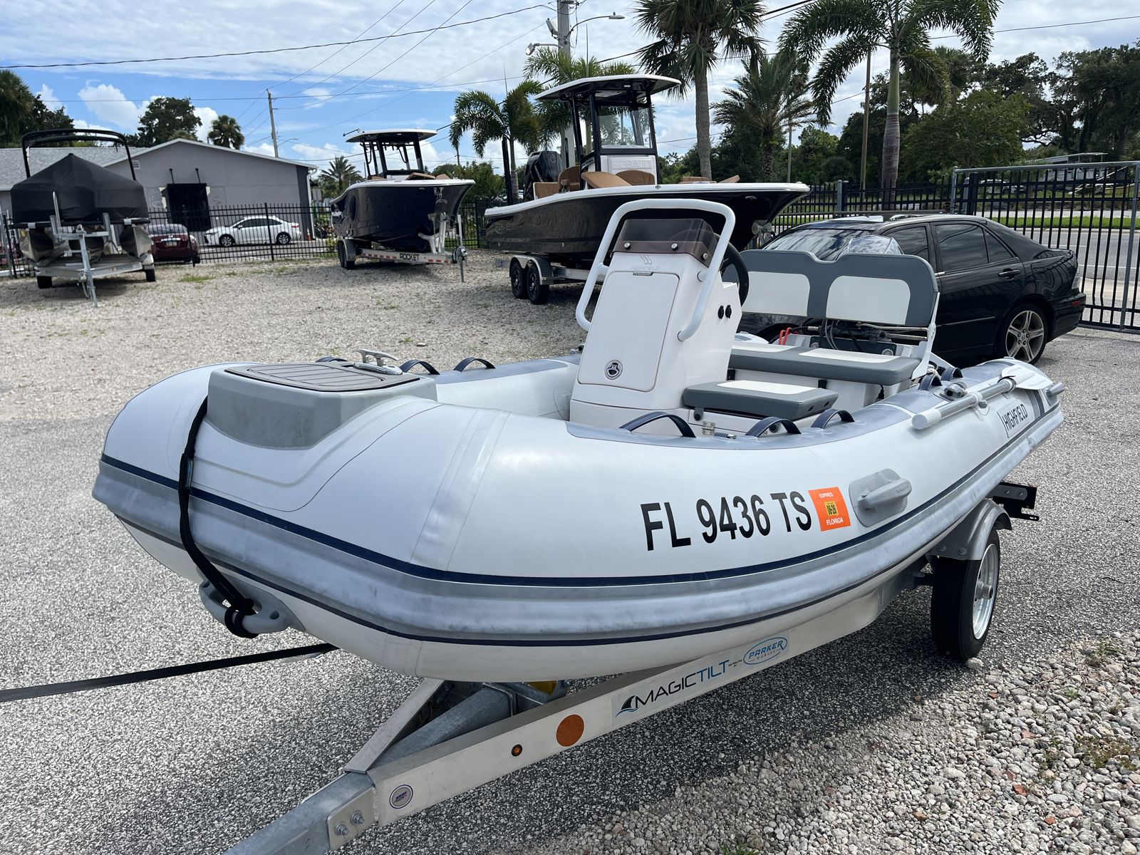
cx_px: 570
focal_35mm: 26
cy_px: 428
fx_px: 856
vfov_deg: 53.1
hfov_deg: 67.3
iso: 50
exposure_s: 1/4484
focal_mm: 5.1
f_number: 1.6
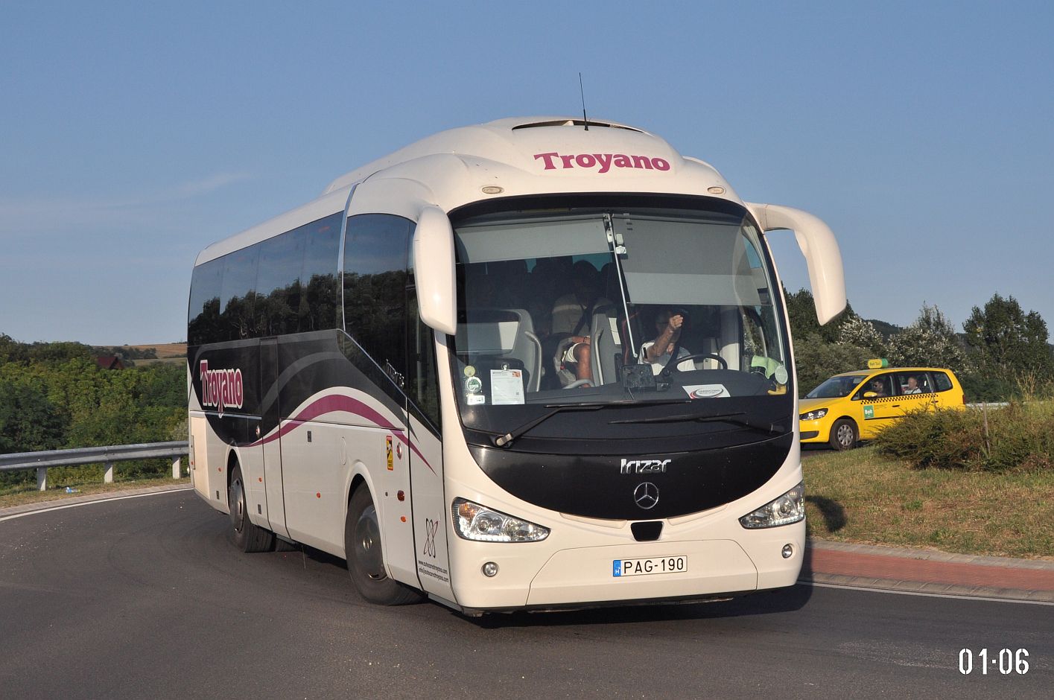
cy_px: 350
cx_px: 527
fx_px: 1667
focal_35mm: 57
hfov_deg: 35.1
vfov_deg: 23.7
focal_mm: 38
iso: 400
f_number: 6.3
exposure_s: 1/1600
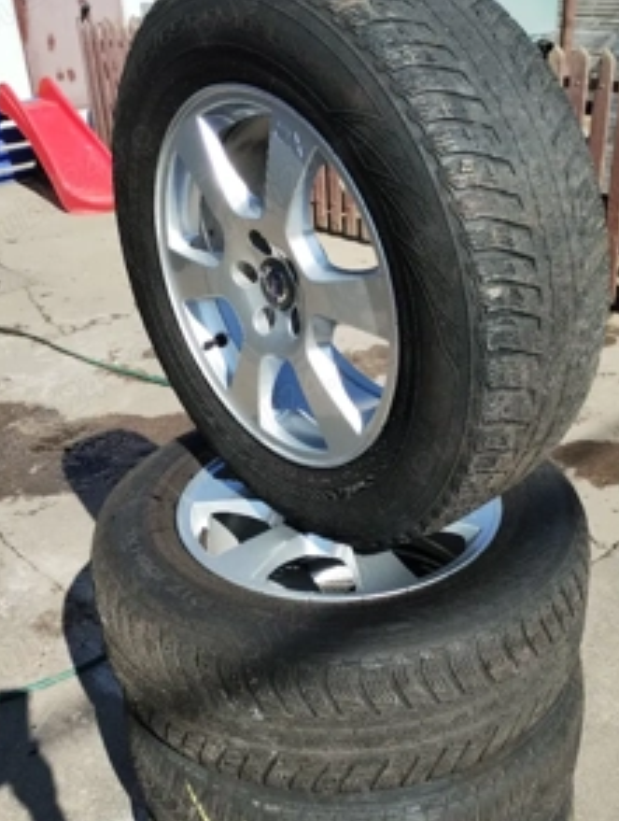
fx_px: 903
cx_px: 336
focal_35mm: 38
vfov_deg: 48.8
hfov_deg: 37.8
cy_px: 440
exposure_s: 1/909
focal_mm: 4.27
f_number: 1.8
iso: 100
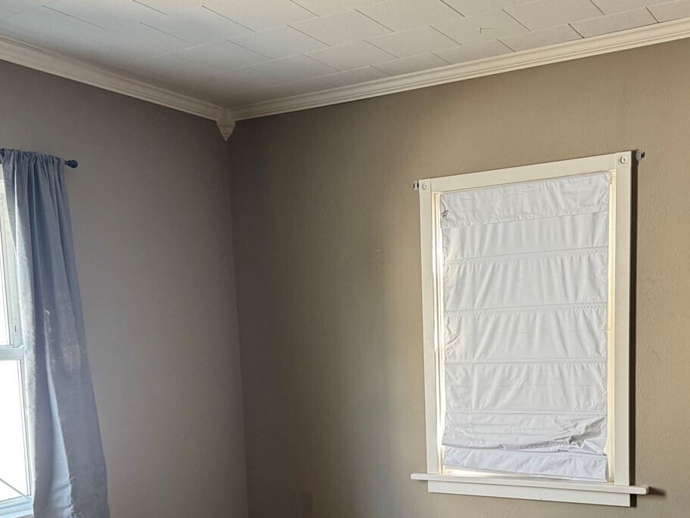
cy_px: 426
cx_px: 417
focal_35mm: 42
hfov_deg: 44.5
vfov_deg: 33.2
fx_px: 837
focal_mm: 6.76
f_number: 1.78
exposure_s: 1/99
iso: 200
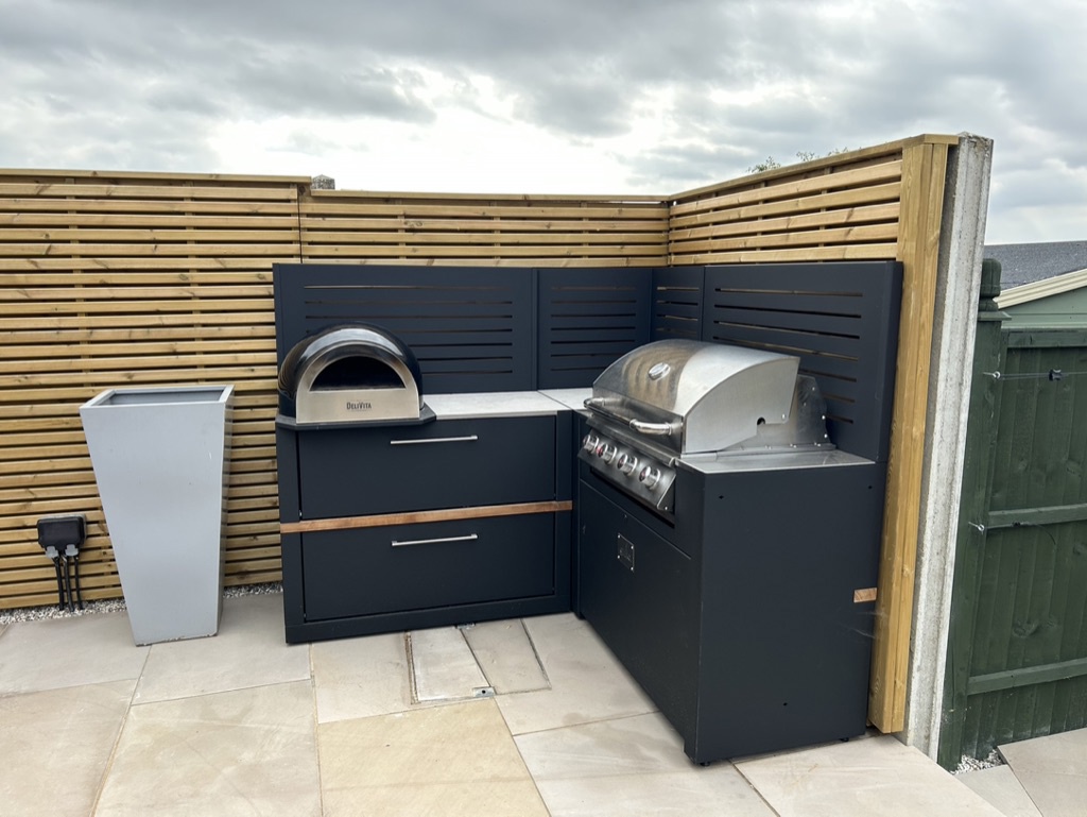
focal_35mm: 26
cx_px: 544
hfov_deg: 67.3
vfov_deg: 53.1
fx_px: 817
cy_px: 408
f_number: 1.5
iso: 50
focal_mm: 5.7
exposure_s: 1/1196
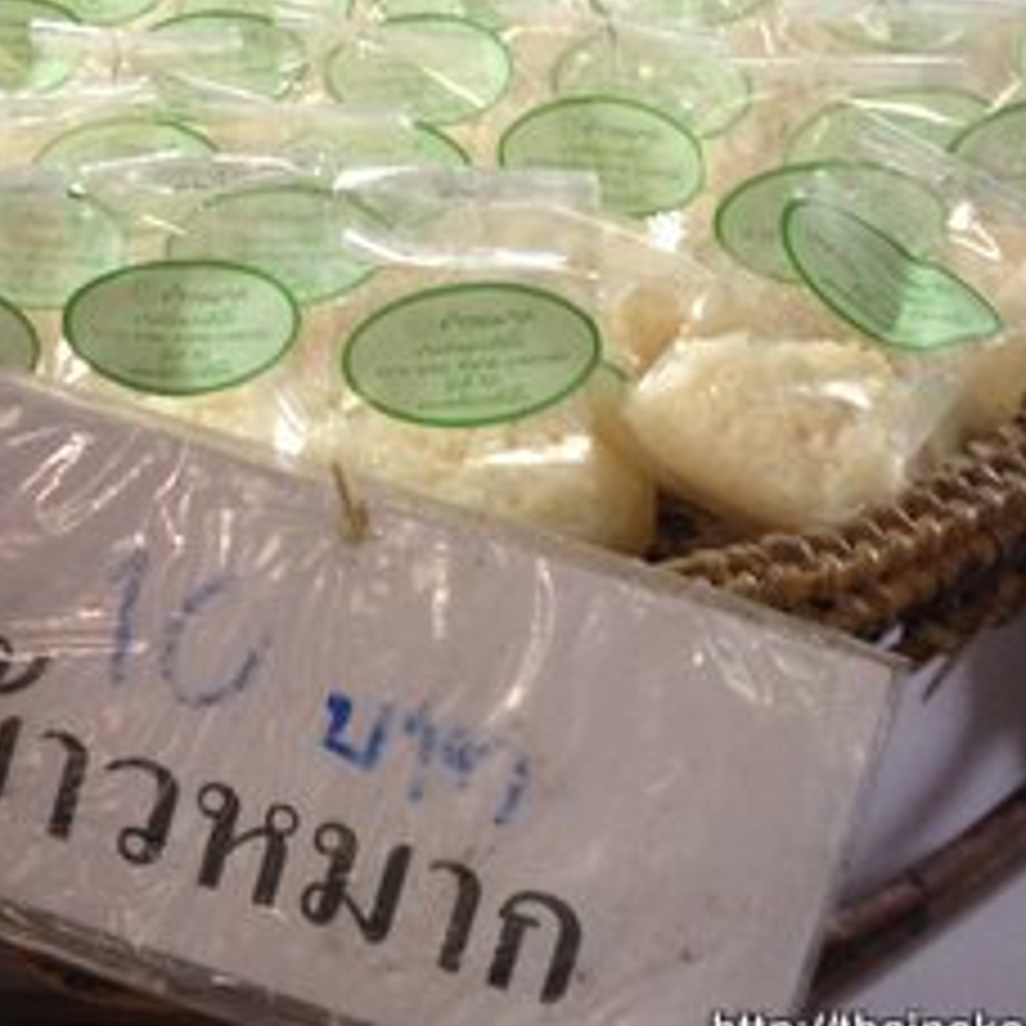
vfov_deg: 28.0
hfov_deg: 28.0
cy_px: 360
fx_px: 2046
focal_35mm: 61
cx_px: 356
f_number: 2.4
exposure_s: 1/20
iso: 160
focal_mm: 4.28
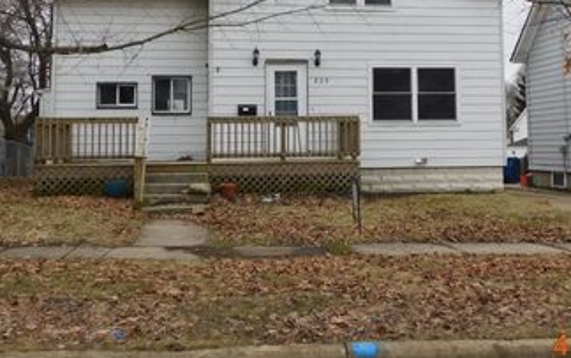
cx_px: 312
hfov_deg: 41.0
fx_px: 763
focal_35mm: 49
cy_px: 84
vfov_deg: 26.0
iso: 125
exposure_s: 1/500
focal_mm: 5.3
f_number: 3.2
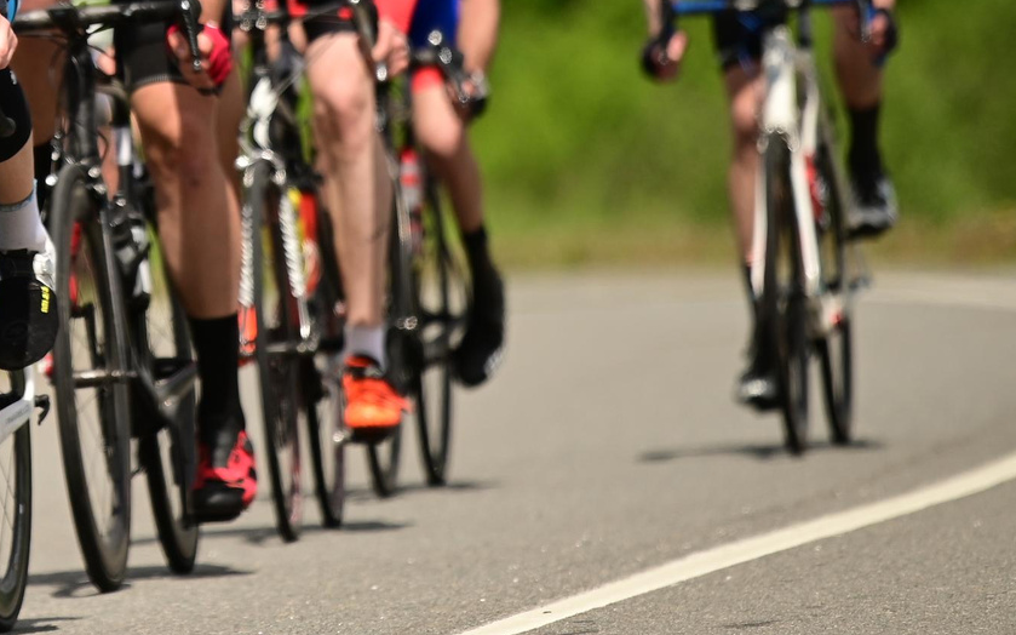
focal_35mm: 622
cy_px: -114
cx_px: -177
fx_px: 17219
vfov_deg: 2.1
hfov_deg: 3.4
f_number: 2.8
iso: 160
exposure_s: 1/4000
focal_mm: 200
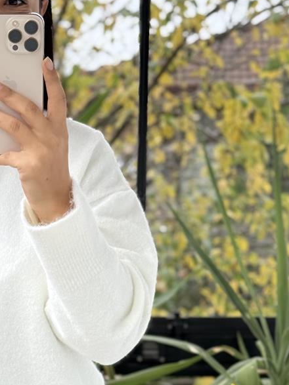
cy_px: 302
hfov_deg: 13.4
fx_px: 1214
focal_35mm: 109
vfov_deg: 17.9
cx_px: 2
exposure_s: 1/282
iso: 100
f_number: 1.78
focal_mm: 6.76
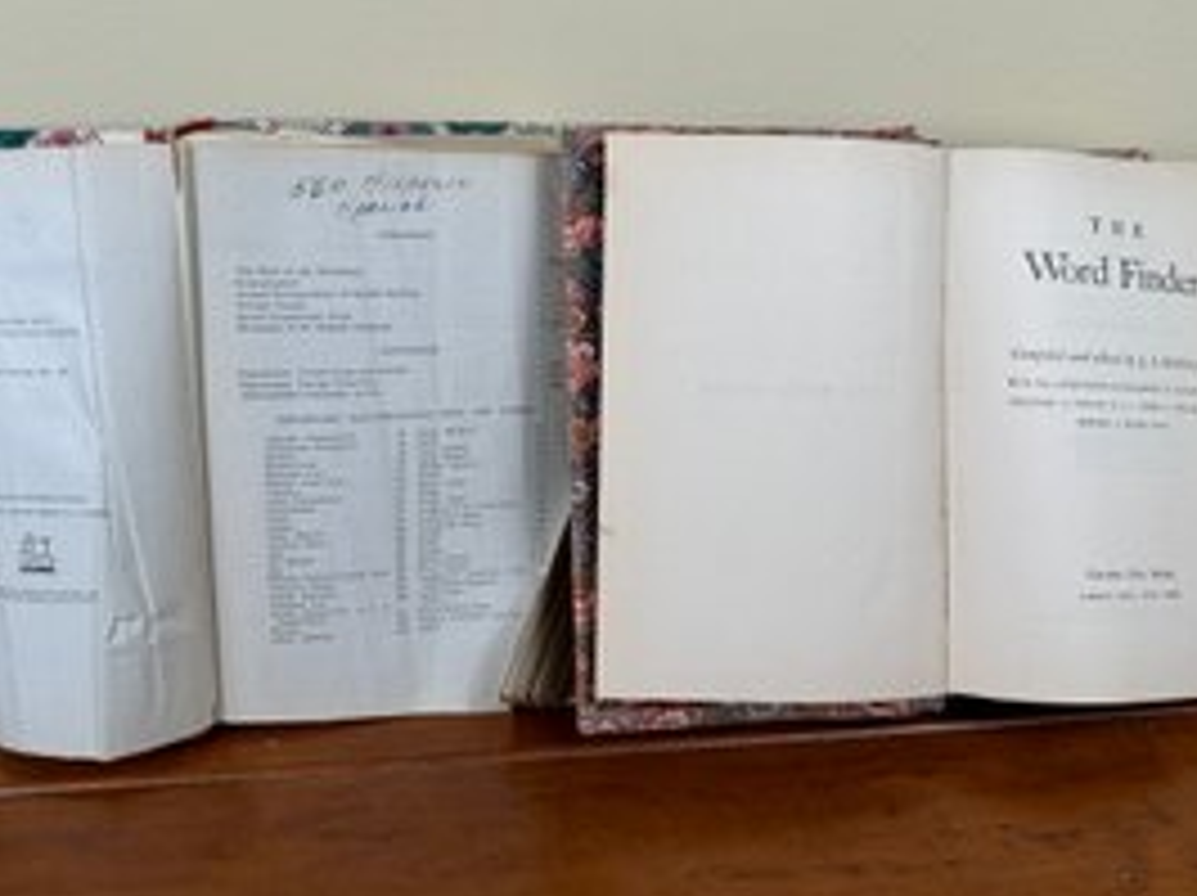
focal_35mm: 31
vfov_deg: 45.1
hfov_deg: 58.4
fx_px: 1071
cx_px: 623
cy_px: 358
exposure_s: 1/314
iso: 80
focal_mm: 6.76
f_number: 1.78
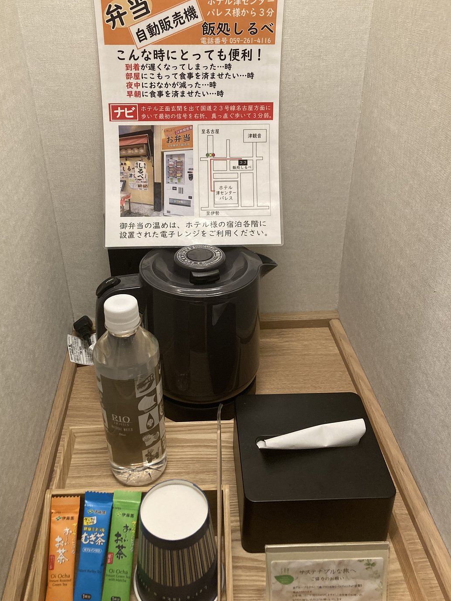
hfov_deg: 45.4
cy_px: 291
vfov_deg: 58.3
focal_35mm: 31
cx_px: 202
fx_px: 538
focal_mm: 3.99
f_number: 1.8
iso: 125
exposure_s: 1/60
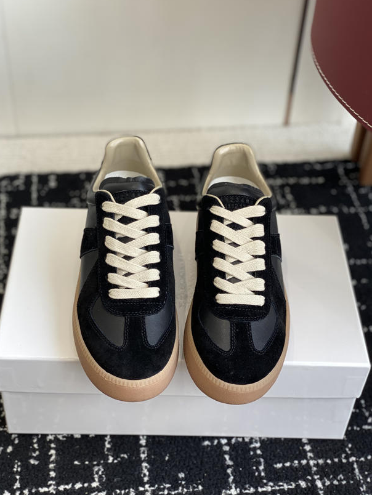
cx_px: 178
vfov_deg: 34.3
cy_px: 243
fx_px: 802
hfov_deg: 26.1
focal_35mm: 56
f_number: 2
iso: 32
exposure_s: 1/122
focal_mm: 6
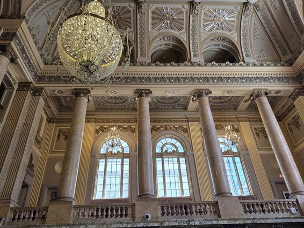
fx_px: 228
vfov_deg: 53.1
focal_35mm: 26
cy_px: 114
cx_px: 149
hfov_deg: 67.3
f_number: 1.7
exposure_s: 1/120
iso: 64
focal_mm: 6.3
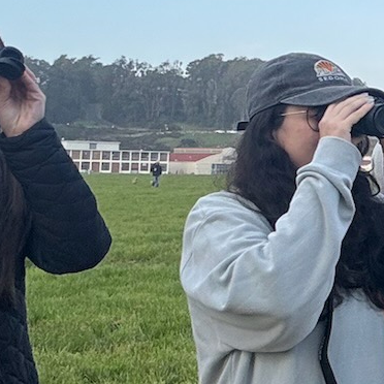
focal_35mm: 112
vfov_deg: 15.5
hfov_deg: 14.0
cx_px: 673
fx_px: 1406
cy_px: 88
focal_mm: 2.69
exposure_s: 1/900
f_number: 1.9
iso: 25
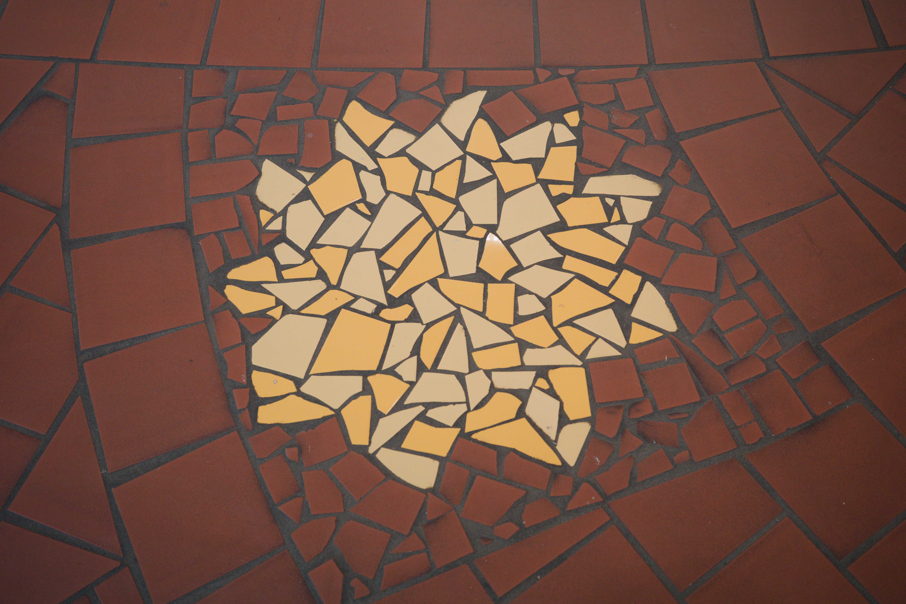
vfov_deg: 33.4
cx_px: 453
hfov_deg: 48.5
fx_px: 1007
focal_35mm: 40
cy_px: 302
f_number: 2.8
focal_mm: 26
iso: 800
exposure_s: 1/100
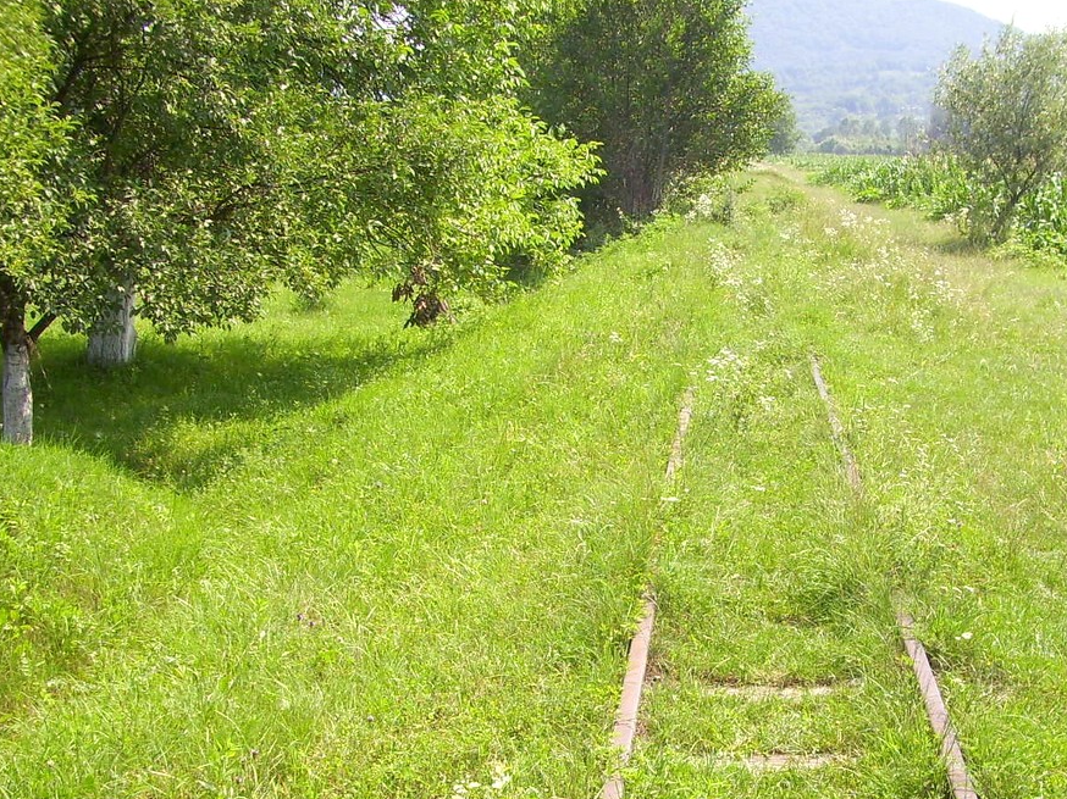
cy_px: 608
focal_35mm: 59
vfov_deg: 24.5
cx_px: 863
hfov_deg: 31.8
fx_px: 1818
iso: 80
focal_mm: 5.7
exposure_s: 1/400
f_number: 2.9
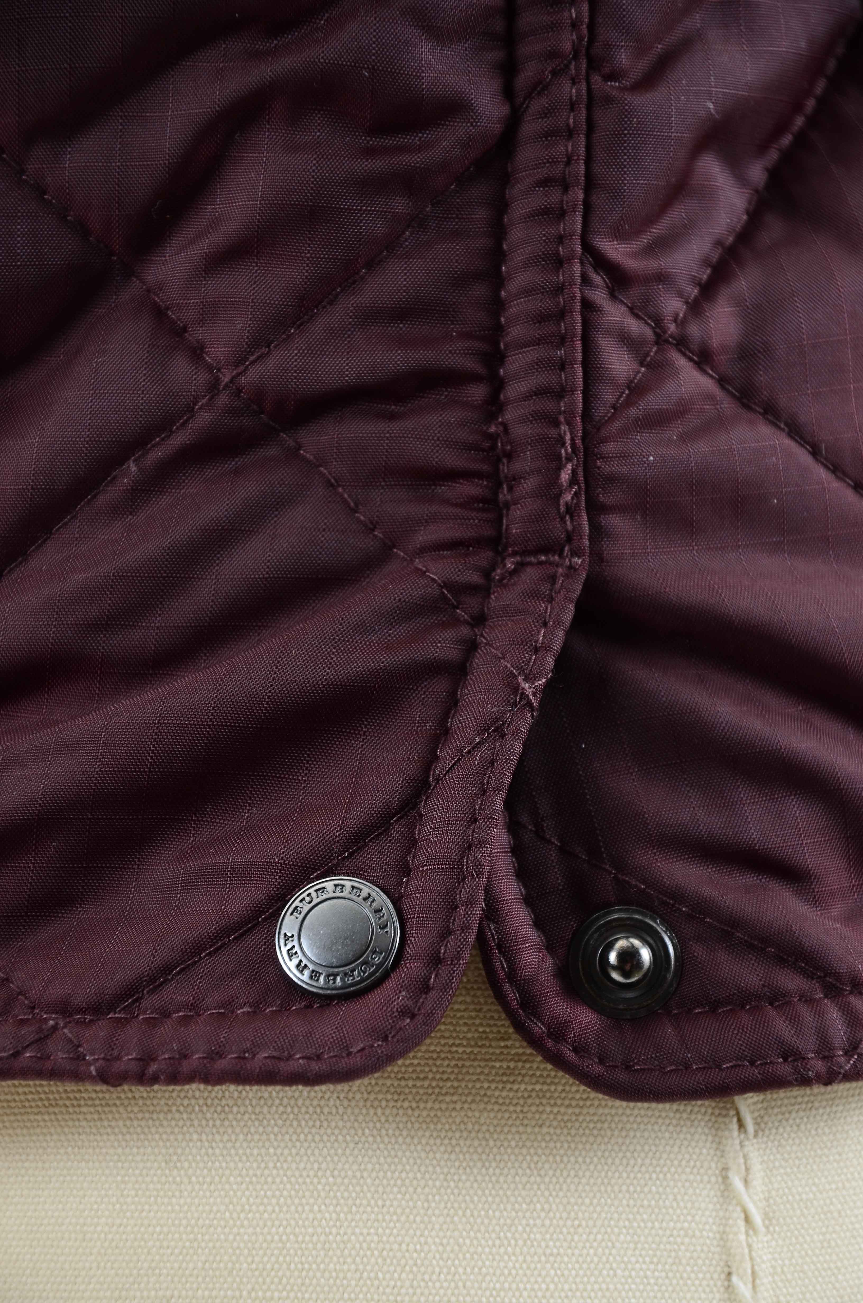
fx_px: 5309
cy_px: 652
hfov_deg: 9.3
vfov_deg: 14.0
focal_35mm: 147
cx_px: 432
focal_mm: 98
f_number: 6.3
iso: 160
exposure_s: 1/60
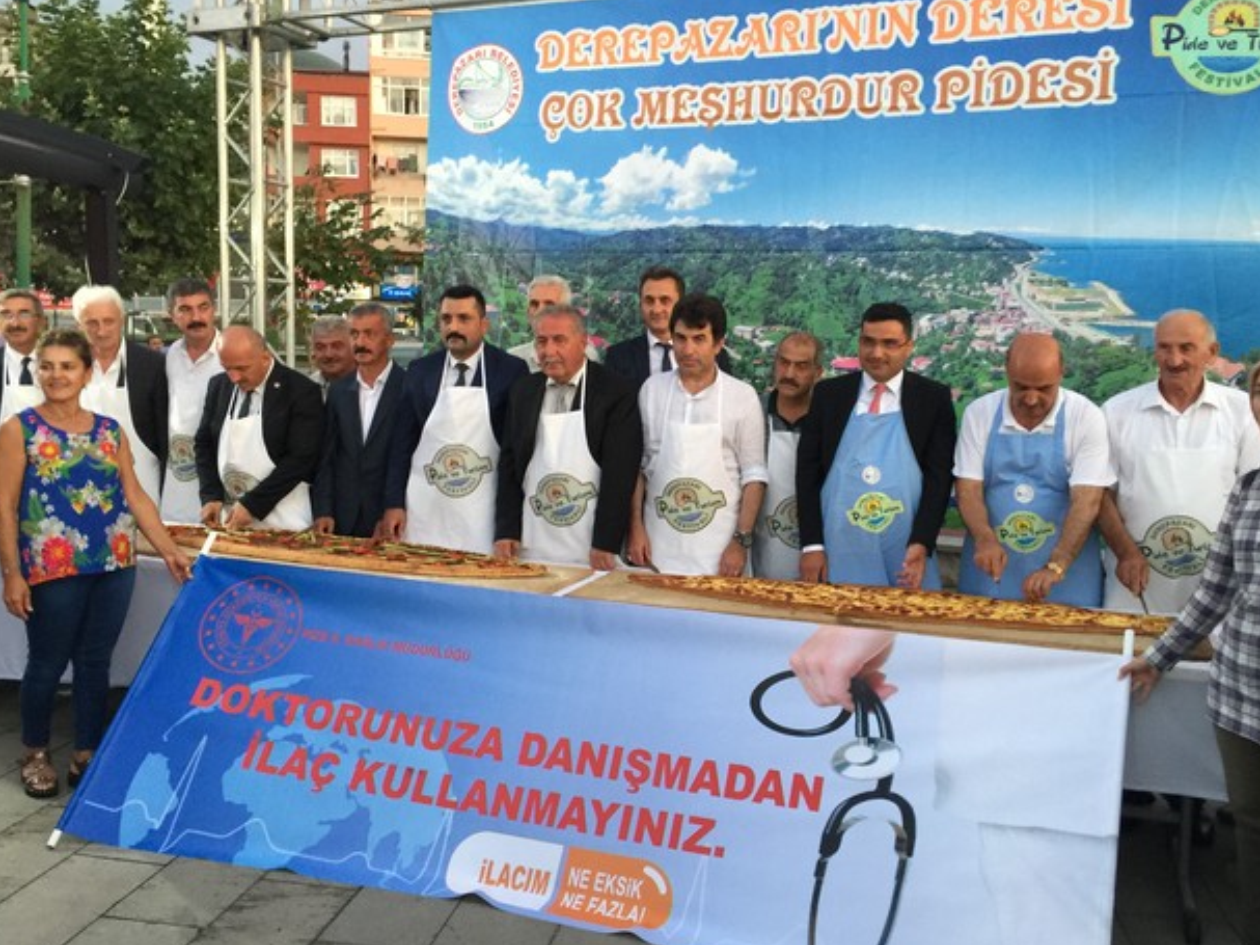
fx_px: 1165
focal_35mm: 32
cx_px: 650
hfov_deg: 56.8
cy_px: 482
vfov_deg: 44.1
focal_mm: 4.15
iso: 80
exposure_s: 1/33
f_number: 2.2
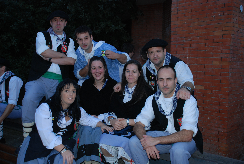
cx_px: 122
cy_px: 82
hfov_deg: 49.5
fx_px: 265
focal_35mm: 39
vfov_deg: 34.4
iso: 200
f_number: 4
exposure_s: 1/60
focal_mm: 26
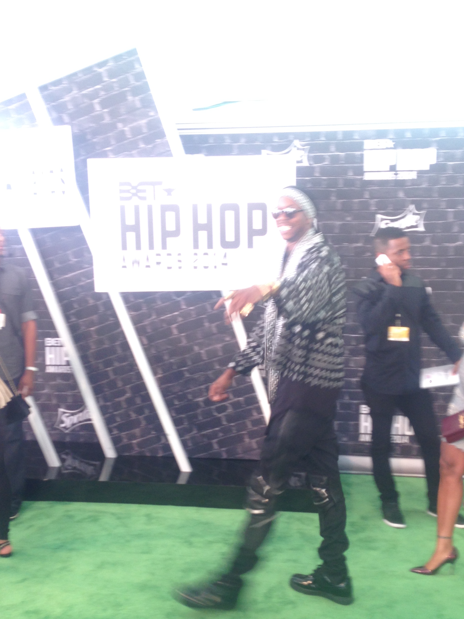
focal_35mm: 44
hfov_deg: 32.9
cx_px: 229
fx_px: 786
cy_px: 342
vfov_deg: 42.9
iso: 50
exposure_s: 1/20
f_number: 2.4
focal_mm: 4.12
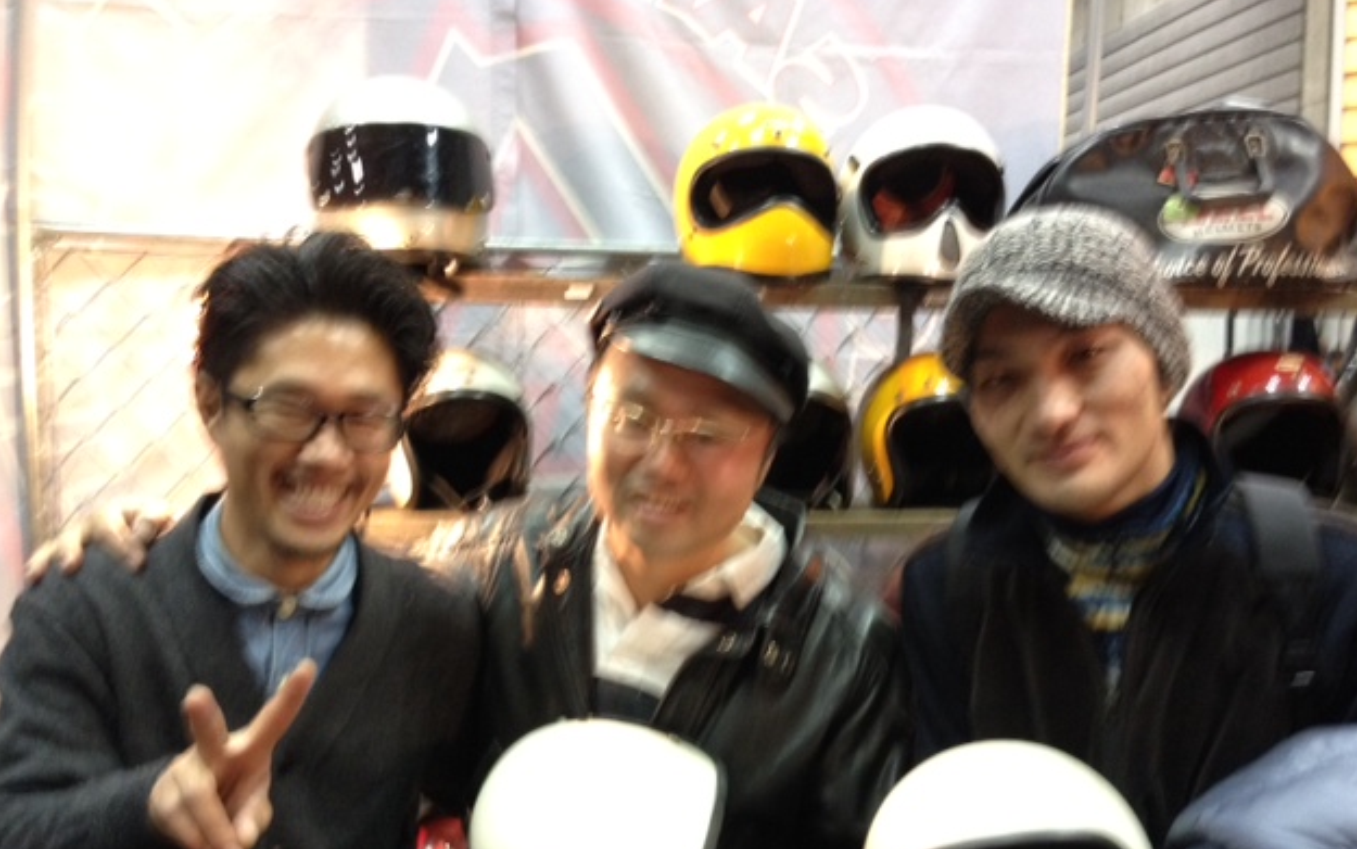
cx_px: 682
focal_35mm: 38
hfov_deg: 51.5
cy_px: 497
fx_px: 1406
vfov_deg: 33.5
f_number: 2.4
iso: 250
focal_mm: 4.28
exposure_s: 1/20
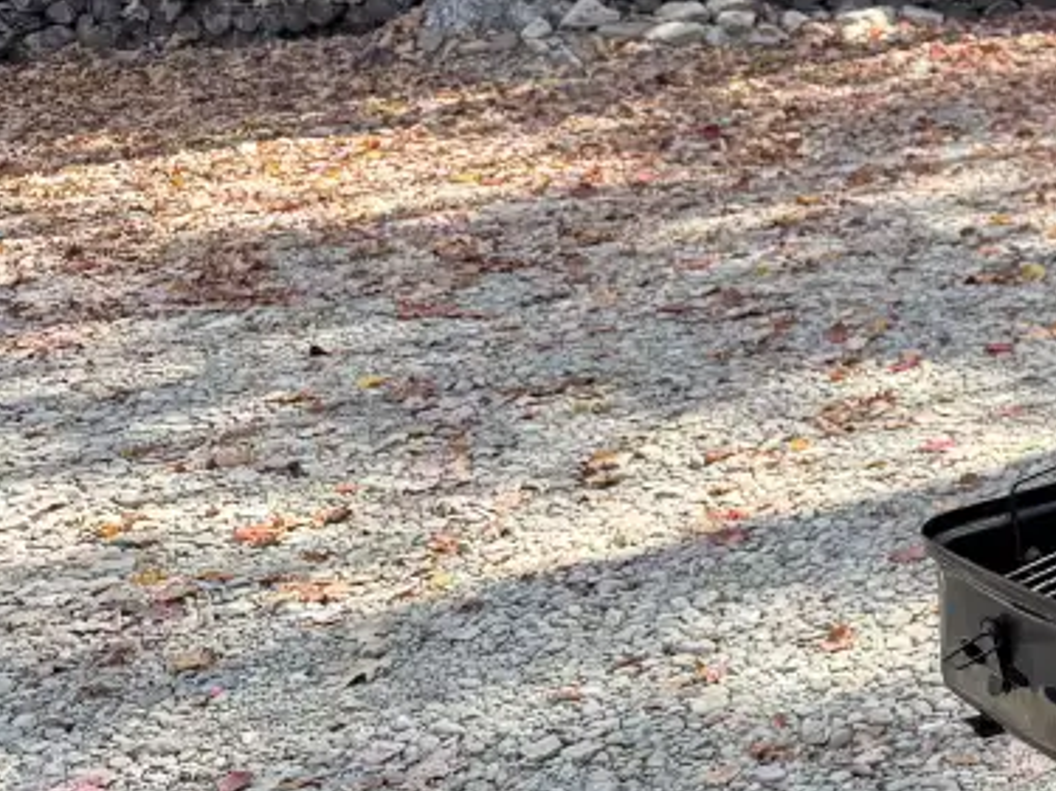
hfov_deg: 19.1
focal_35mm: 85
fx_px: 2592
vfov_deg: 17.1
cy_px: 101
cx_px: 1743
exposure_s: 1/303
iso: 80
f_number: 1.78
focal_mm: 6.76
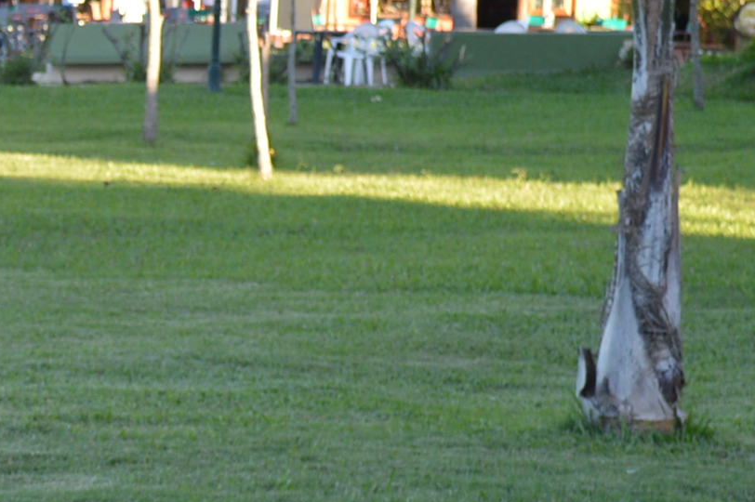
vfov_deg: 6.8
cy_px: 661
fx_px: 4191
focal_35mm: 200
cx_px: -539
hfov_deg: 9.8
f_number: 5.6
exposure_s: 1/125
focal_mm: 36
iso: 200
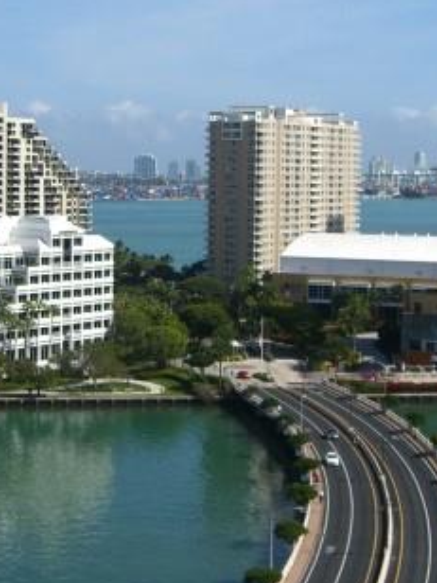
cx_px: 96
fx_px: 1330
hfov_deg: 18.5
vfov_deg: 24.7
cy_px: 261
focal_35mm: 79
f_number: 8
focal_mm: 7.9
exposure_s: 1/250
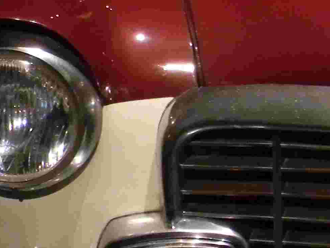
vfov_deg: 10.0
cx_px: 462
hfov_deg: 12.9
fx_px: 1401
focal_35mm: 147
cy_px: 26
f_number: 3.7
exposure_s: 1/7.2
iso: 400
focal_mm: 6.4
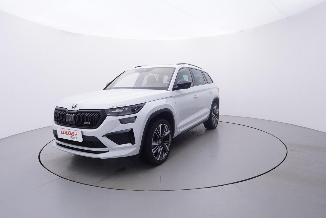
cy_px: 109
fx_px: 204
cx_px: 163
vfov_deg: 56.2
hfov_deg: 77.3
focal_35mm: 22
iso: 200
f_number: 5
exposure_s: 1/80
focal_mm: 15
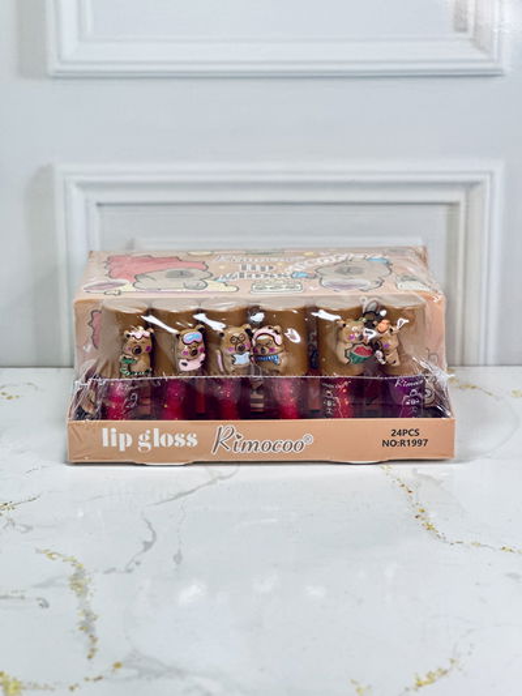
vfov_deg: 25.3
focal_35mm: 77
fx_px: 1548
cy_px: 348
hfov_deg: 19.1
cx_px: 261
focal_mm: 9
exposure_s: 1/100
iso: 160
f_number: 2.8
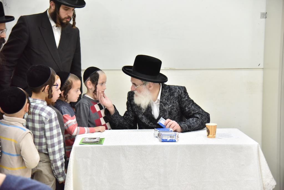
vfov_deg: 20.6
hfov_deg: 30.5
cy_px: 95
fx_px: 521
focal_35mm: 66
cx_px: 142
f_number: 4
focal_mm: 66
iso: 2000
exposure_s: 1/200
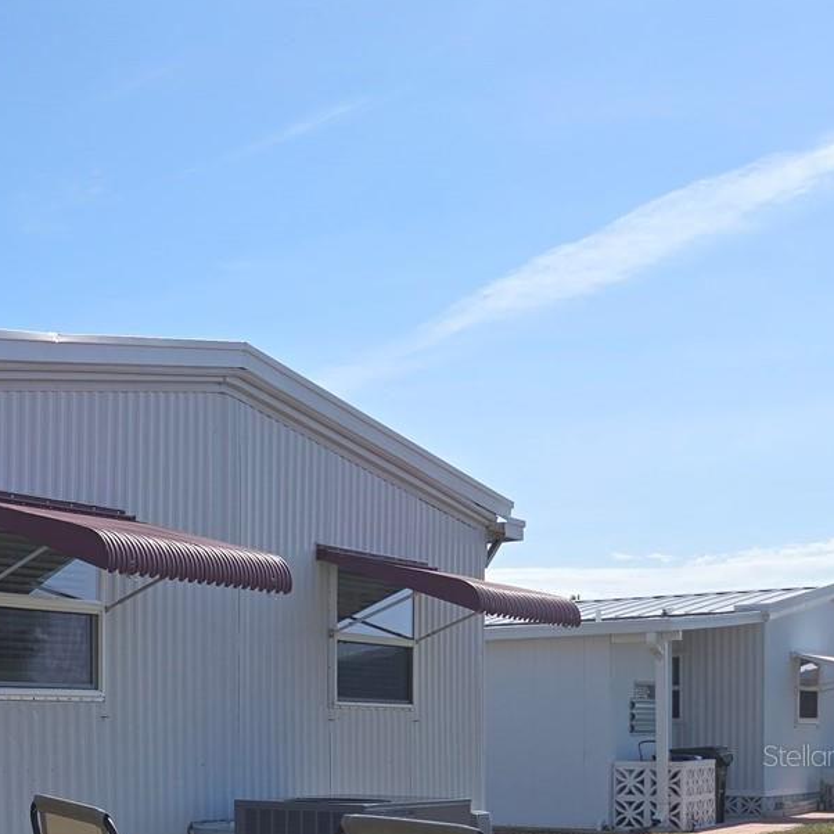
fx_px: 1472
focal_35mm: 54
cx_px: -215
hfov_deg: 27.2
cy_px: 755
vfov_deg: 30.2
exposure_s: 1/2921
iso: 32
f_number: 1.8
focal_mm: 5.4
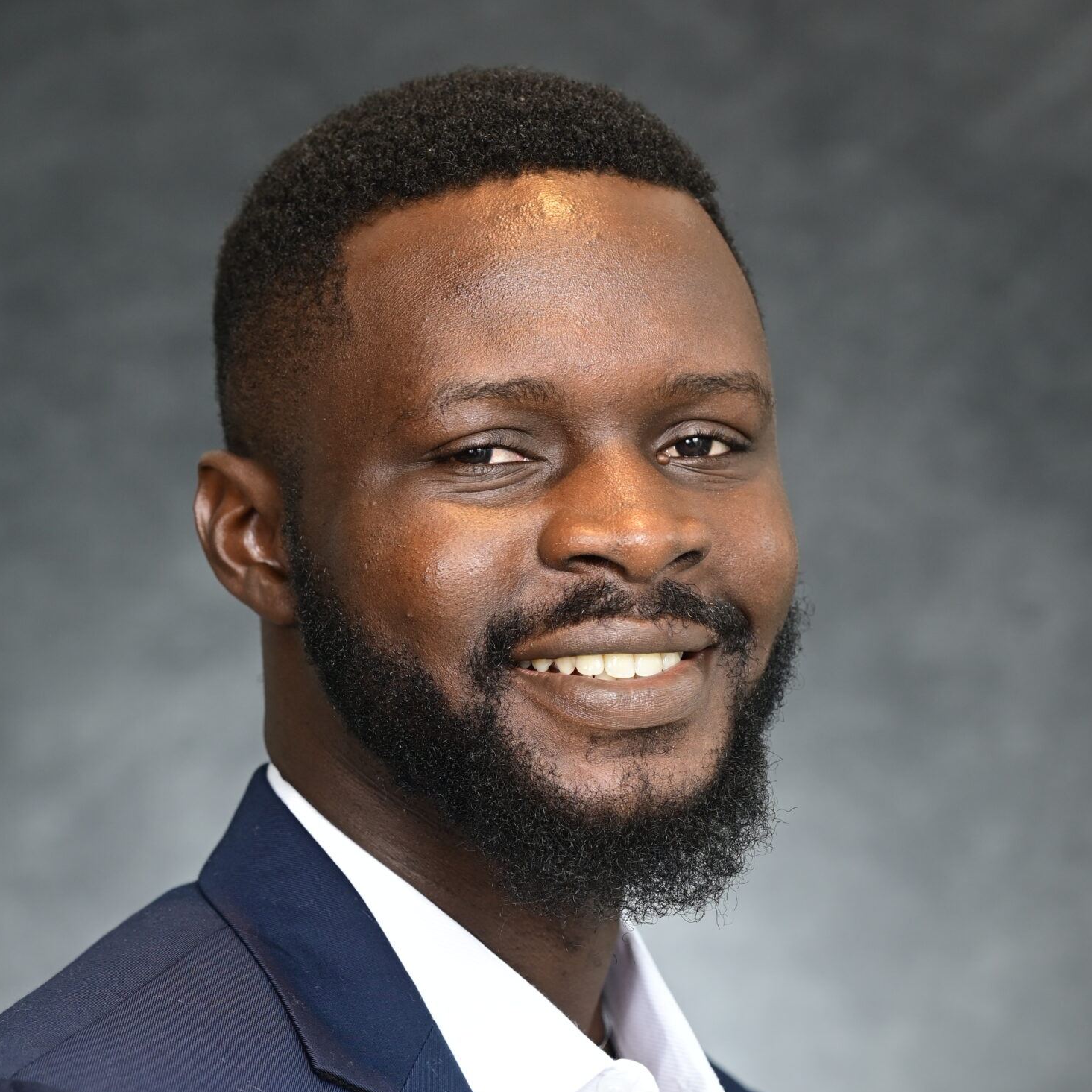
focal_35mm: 181
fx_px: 6460
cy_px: 810
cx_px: 583
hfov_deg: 9.7
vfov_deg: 9.6
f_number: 4
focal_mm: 122
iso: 400
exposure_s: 1/200
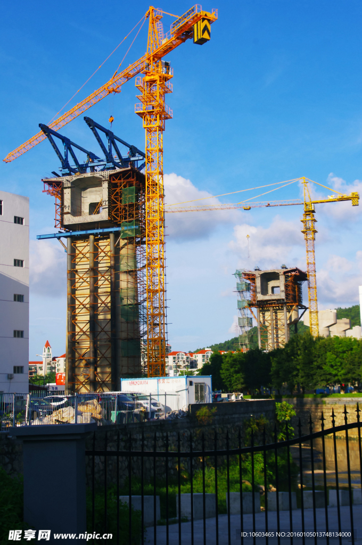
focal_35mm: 49
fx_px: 741
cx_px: 181
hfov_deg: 27.5
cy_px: 272
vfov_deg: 40.4
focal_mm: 32.5
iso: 200
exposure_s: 1/400
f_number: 9
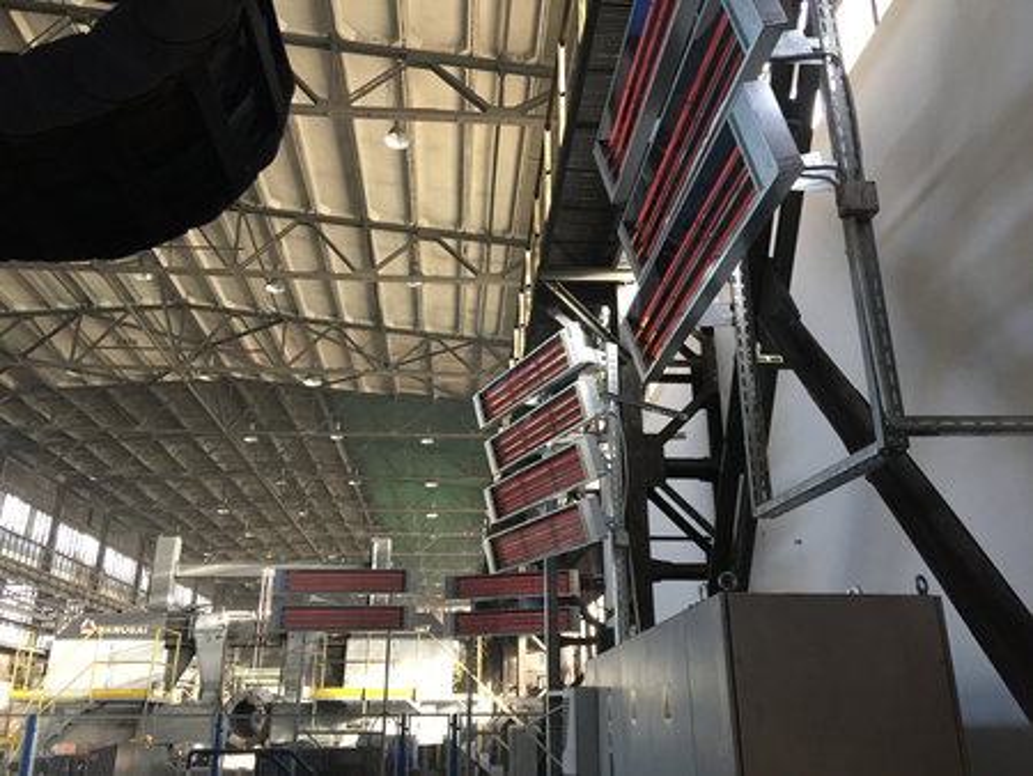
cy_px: 388
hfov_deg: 61.6
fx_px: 866
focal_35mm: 29
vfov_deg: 48.3
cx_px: 516
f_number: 2.2
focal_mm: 4.15
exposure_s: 1/17
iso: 125
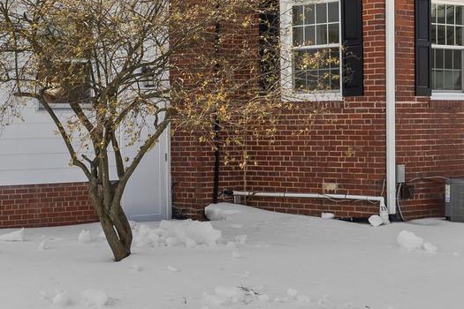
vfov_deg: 13.7
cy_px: -96
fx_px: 1237
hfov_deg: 21.2
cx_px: 155
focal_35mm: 96
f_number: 7.1
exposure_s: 1/125
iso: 80
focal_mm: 35
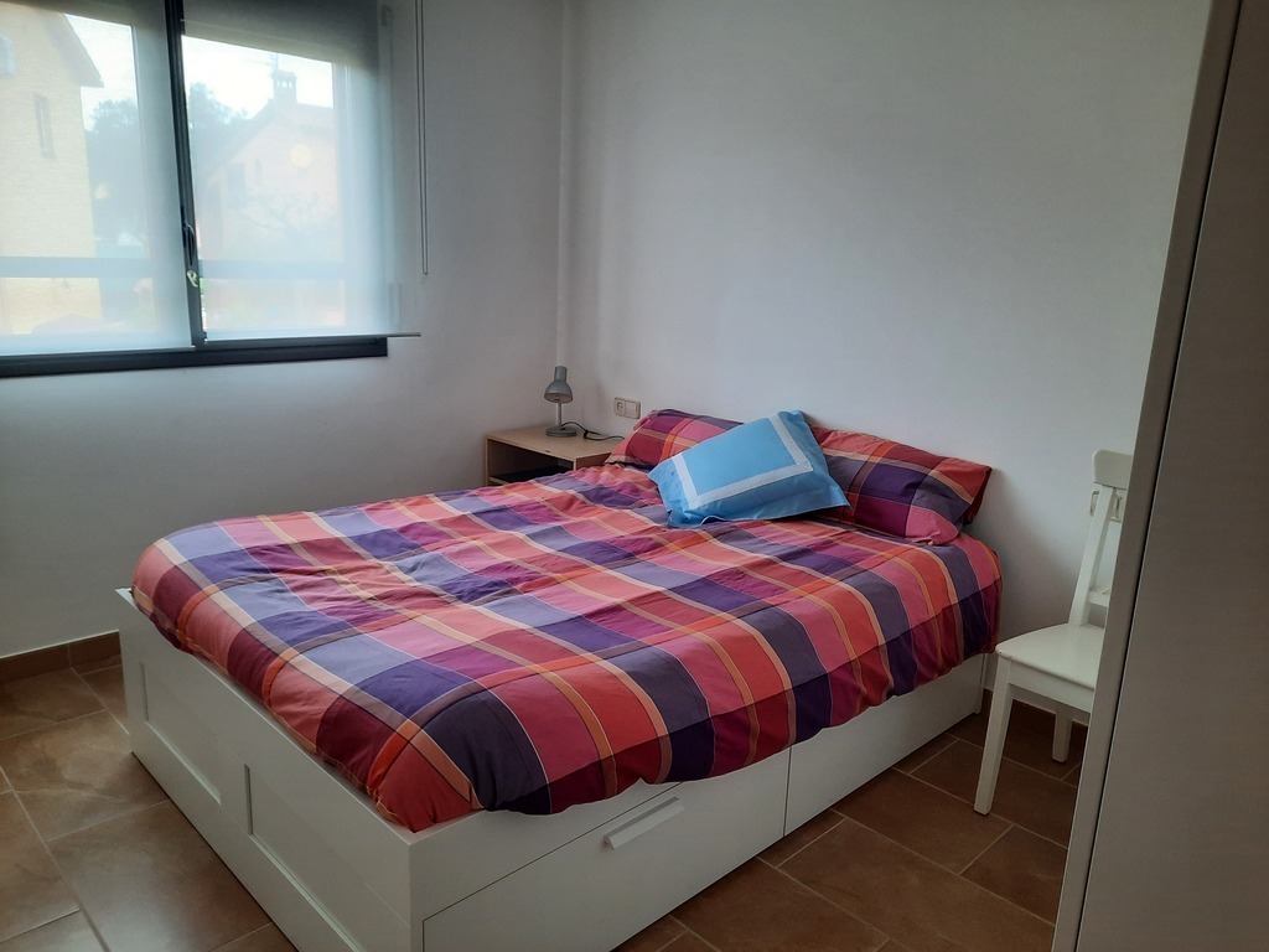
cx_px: 634
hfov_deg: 69.4
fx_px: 916
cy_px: 476
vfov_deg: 54.9
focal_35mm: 25
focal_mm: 4.6
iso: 125
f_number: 2
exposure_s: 1/50
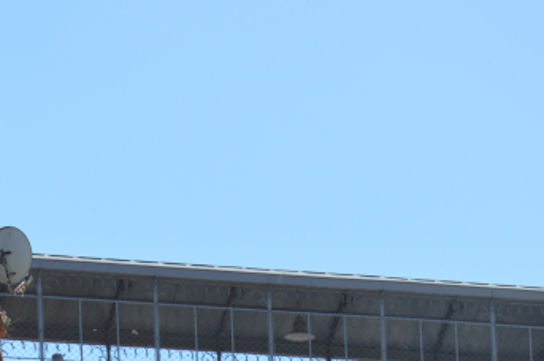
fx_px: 5543
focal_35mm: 367
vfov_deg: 3.7
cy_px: 396
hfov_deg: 5.6
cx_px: 363
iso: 100
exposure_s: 1/200
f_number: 7.1
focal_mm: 105
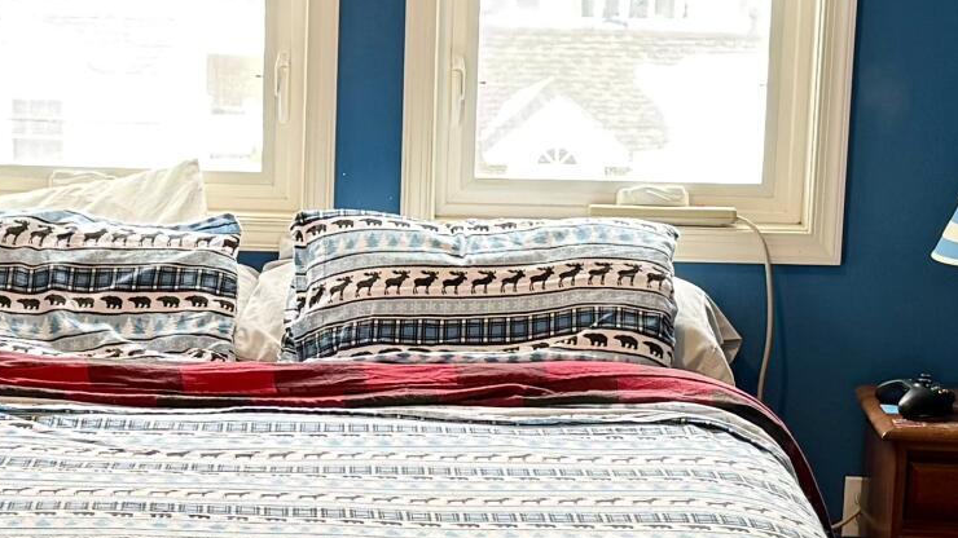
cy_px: 354
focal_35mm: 106
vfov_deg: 11.4
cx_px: 359
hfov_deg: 20.1
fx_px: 2692
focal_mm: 6.76
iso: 160
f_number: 1.78
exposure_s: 1/60
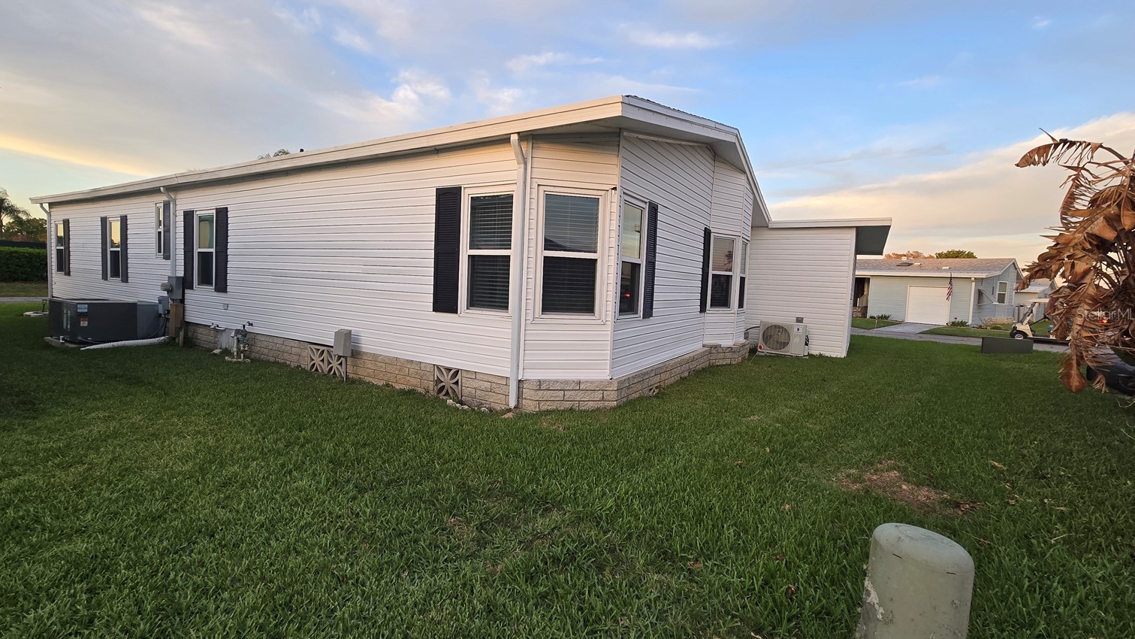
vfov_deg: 70.5
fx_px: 451
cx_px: 546
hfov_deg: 102.9
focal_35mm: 15
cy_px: 313
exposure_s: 1/149
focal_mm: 2.2
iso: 50
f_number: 2.2
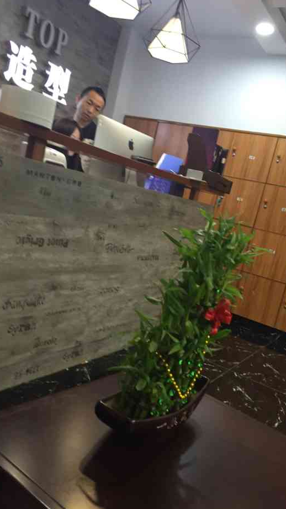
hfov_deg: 36.6
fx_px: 431
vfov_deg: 61.0
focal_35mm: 32
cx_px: 125
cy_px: 253
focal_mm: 4.15
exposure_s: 1/33
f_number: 2.2
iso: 125
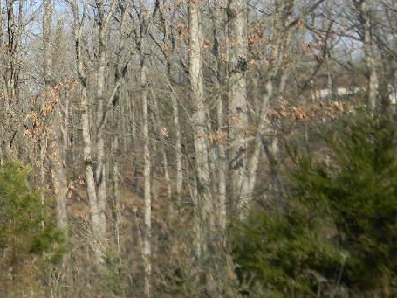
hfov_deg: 28.0
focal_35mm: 63
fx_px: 722
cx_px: -39
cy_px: 168
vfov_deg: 23.3
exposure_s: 1/522
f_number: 3.5
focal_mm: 5
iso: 80
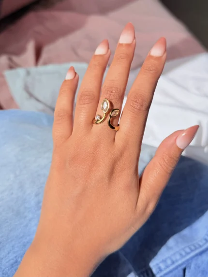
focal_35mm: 24
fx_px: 192
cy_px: 138
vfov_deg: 71.6
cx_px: 104
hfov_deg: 56.8
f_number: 1.78
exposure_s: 1/5319
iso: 80
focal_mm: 6.76
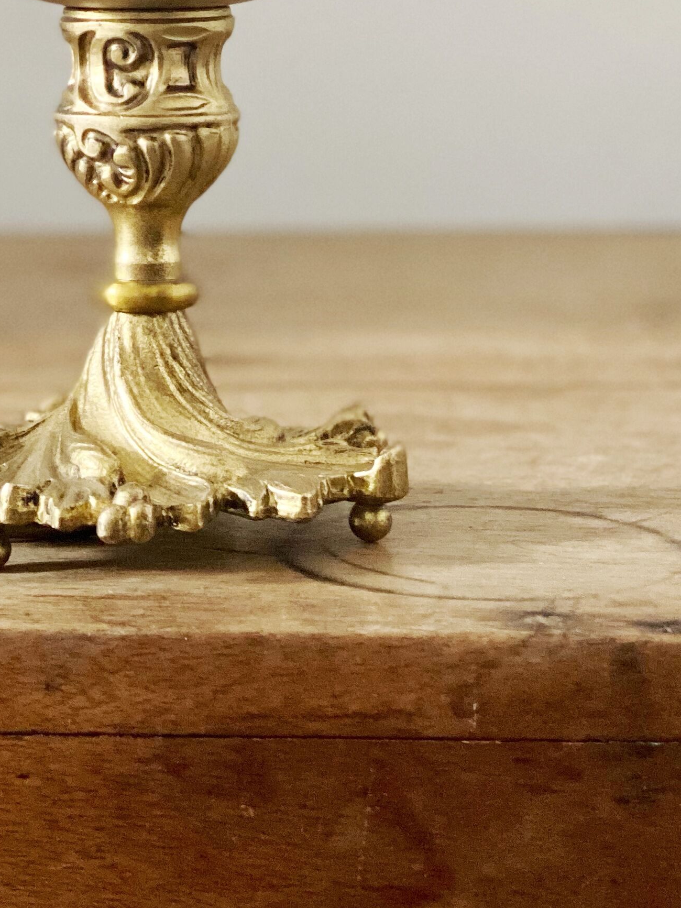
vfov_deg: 16.0
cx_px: -18
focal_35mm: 121
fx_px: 3174
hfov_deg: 12.1
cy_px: 44
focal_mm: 6
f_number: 2
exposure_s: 1/25
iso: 400
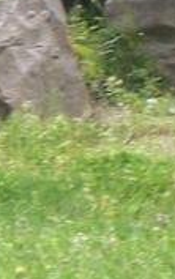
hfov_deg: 1.8
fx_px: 5709
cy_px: -397
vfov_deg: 2.8
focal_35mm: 750
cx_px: -17
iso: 100
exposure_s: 1/125
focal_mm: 14.49
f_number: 5
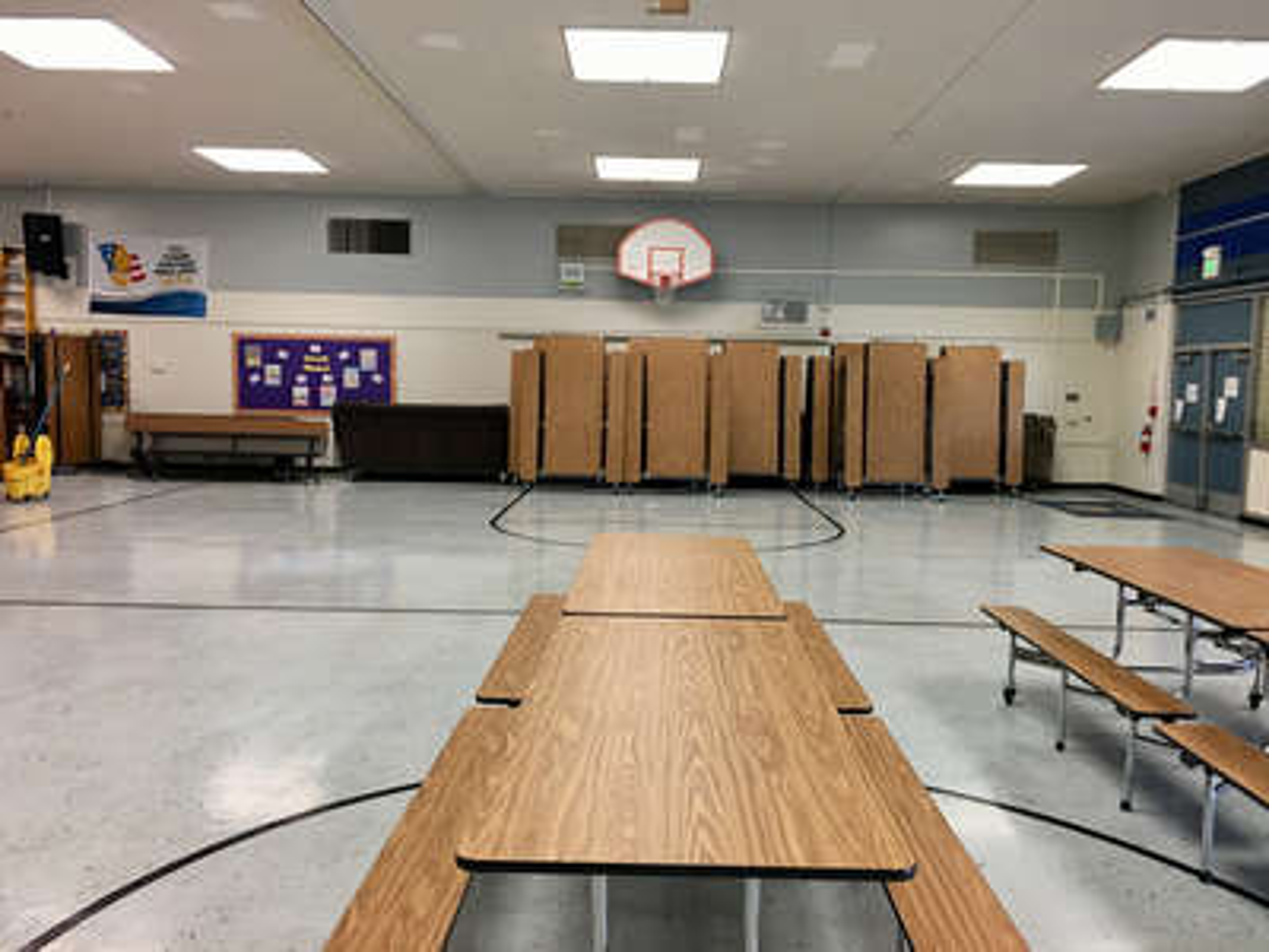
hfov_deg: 61.7
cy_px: 476
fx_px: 1063
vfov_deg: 48.2
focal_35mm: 29
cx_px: 634
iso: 50
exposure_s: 1/15
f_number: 2.2
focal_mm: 4.15
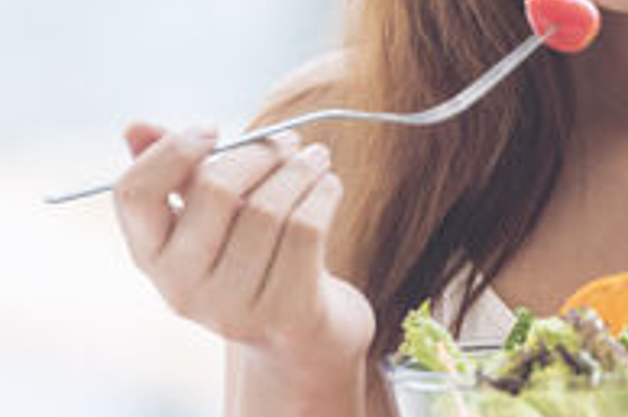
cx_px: 395
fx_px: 8627
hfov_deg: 4.2
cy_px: 234
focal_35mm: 495
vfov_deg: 2.8
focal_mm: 240
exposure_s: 1/500
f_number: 5.6
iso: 400
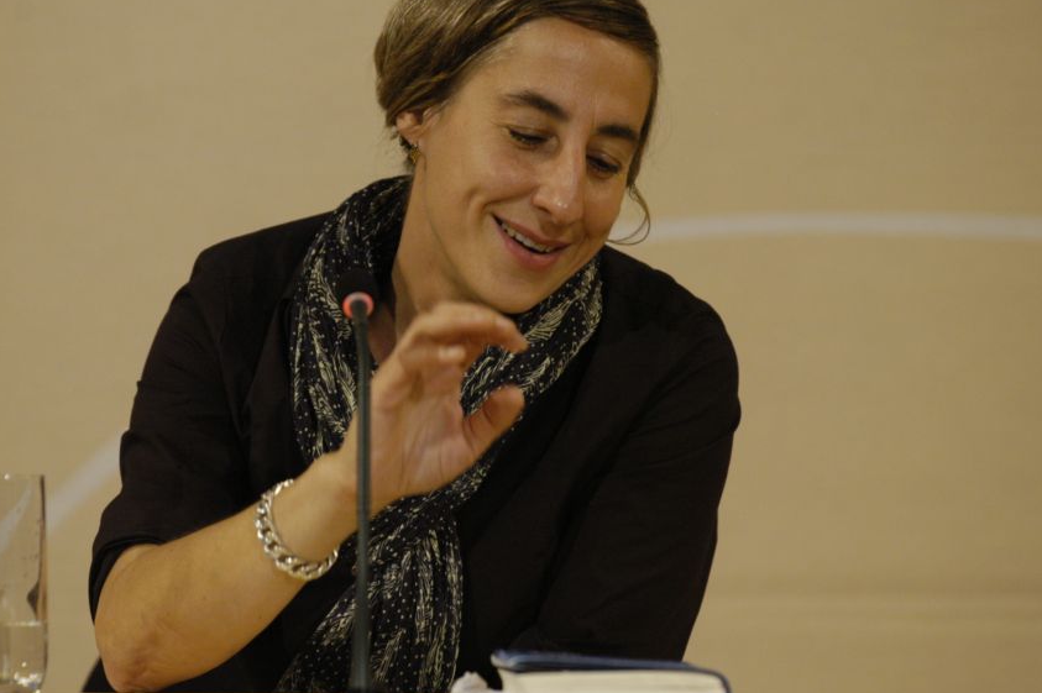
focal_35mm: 301
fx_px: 8695
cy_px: 308
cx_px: 412
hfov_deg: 6.9
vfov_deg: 4.6
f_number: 3.2
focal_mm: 165
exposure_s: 1/125
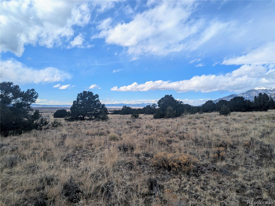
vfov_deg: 54.9
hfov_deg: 69.4
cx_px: 138
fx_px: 199
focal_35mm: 25
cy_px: 103
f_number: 1.89
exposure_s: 1/1972
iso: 45
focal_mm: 5.43
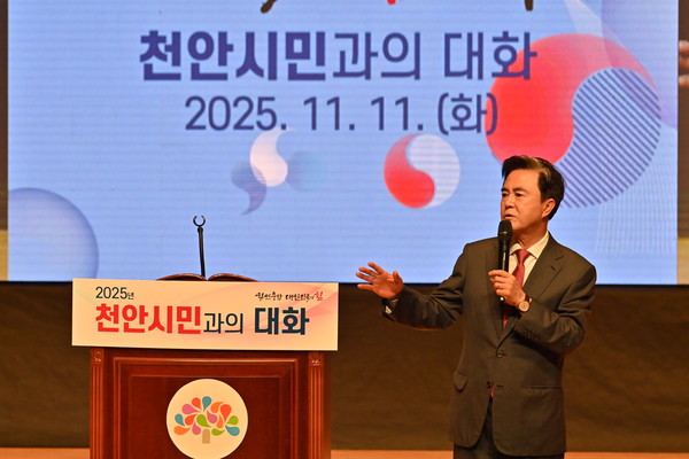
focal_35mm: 200
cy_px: 230
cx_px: 344
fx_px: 3827
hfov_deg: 10.3
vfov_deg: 6.9
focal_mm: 200
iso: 1000
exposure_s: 1/320
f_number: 7.1
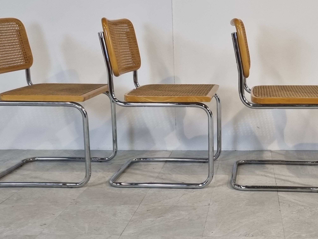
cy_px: 114
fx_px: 478
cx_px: 235
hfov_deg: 36.0
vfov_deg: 28.0
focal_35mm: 52
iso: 125
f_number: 1.8
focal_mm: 5.4
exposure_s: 1/100
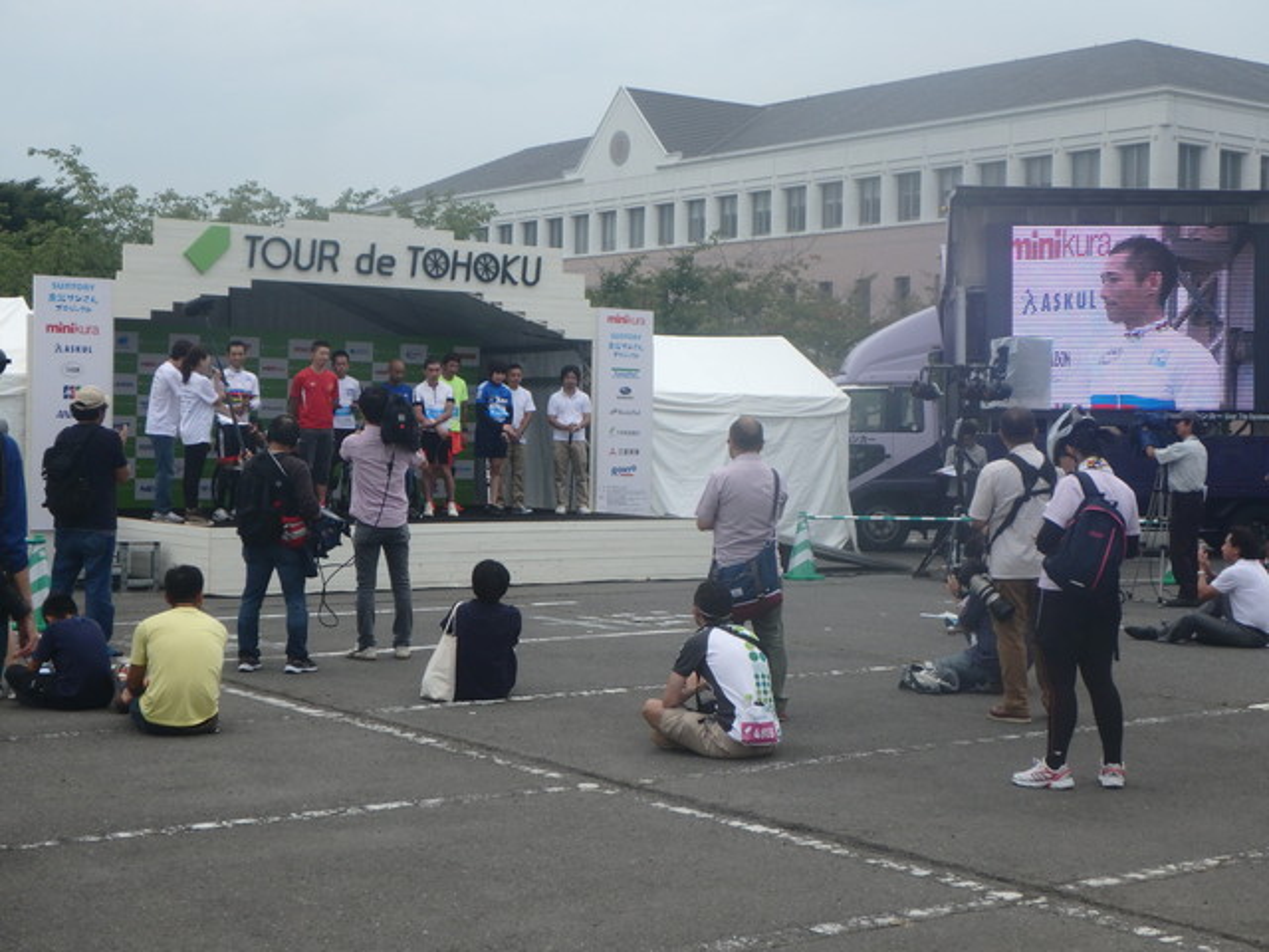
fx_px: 1796
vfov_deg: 29.7
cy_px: 476
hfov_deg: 38.9
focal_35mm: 49
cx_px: 634
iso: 125
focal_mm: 8.7
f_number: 5.2
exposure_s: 1/250
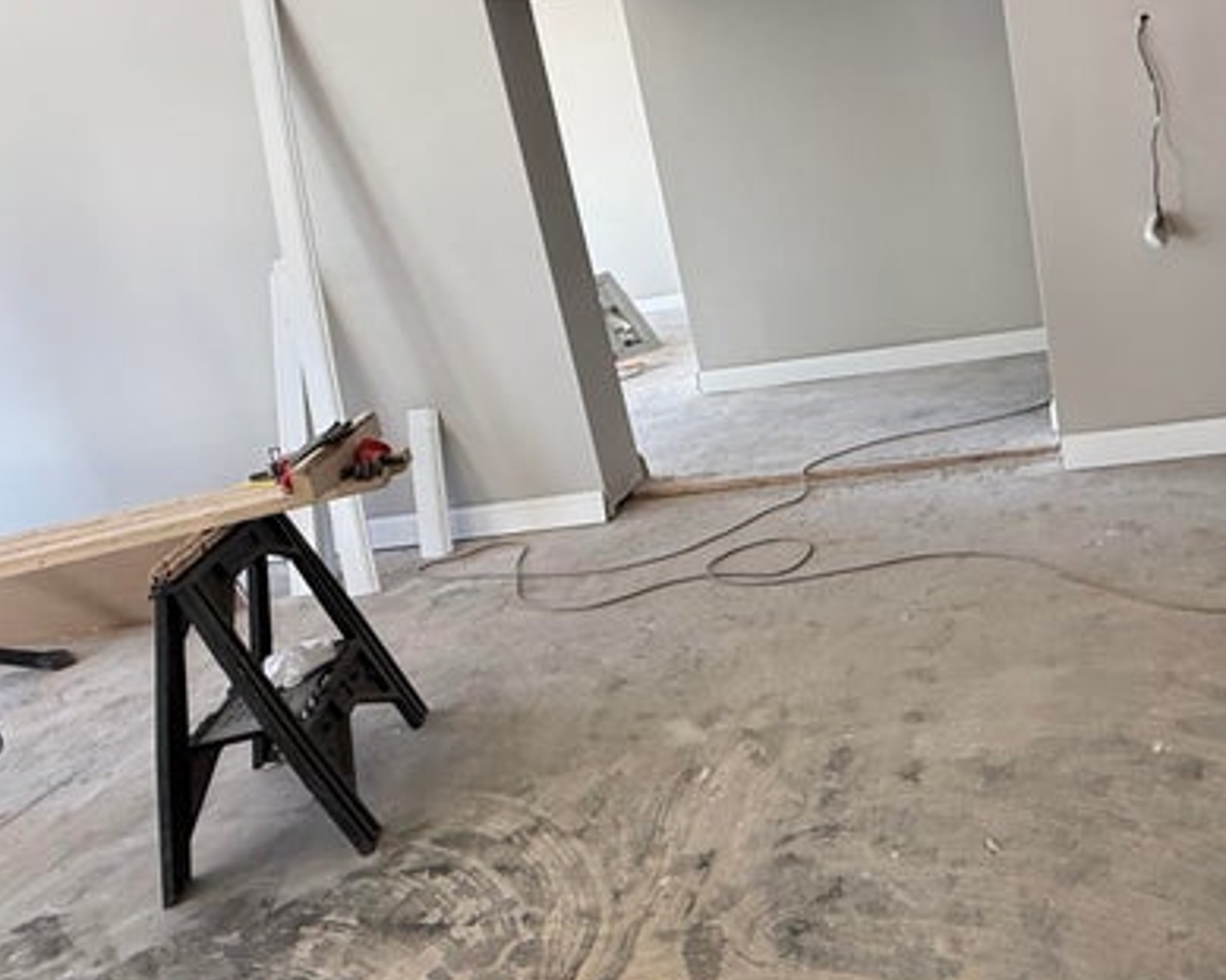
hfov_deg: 56.9
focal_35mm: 30
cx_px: 862
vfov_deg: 48.3
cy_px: 419
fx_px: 1088
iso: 100
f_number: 2.2
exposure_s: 1/99
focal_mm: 2.22
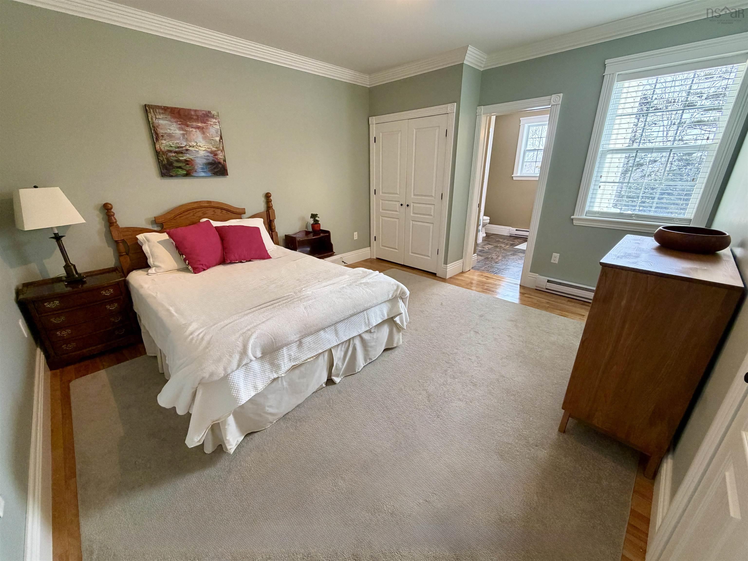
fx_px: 303
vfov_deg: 85.7
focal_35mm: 14
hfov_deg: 102.1
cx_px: 374
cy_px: 280
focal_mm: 2.22
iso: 160
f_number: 2.2
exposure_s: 1/60
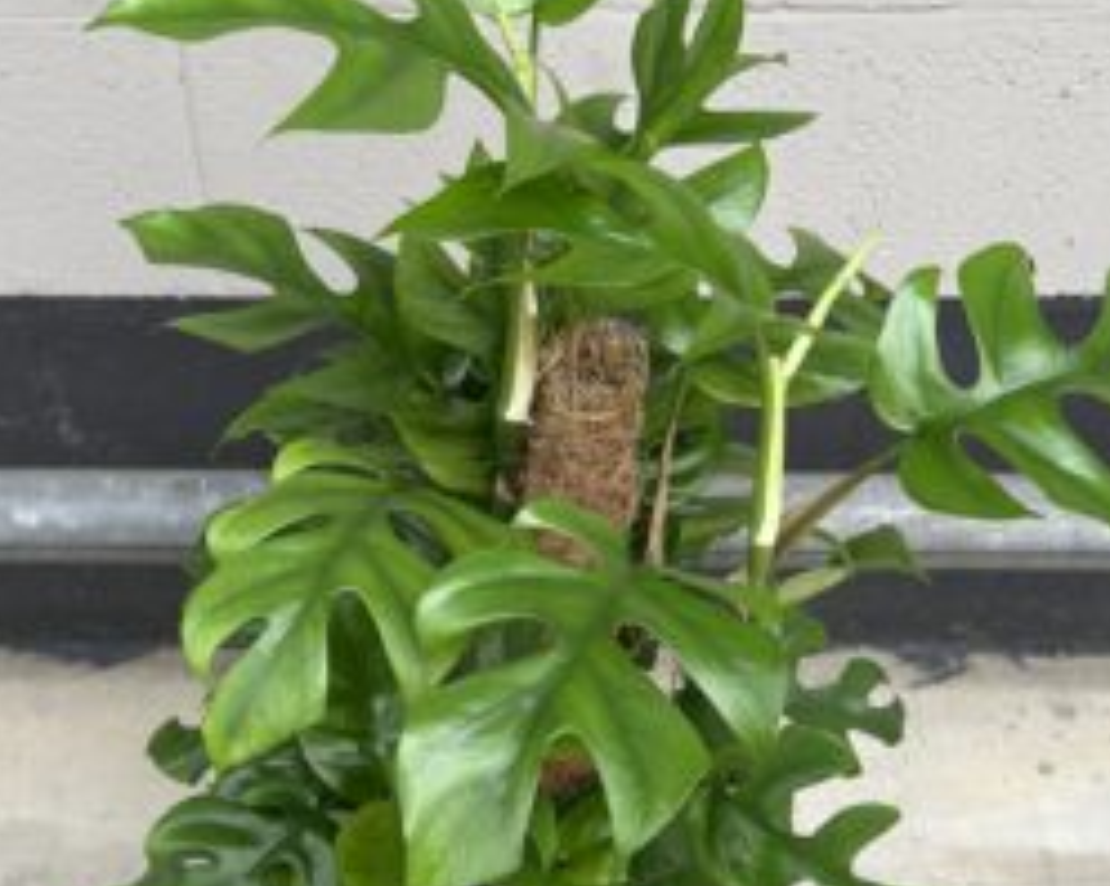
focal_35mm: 41
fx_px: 1346
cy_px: 550
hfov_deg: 44.7
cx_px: 492
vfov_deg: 36.3
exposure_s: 1/91
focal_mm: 5.7
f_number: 1.5
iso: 125
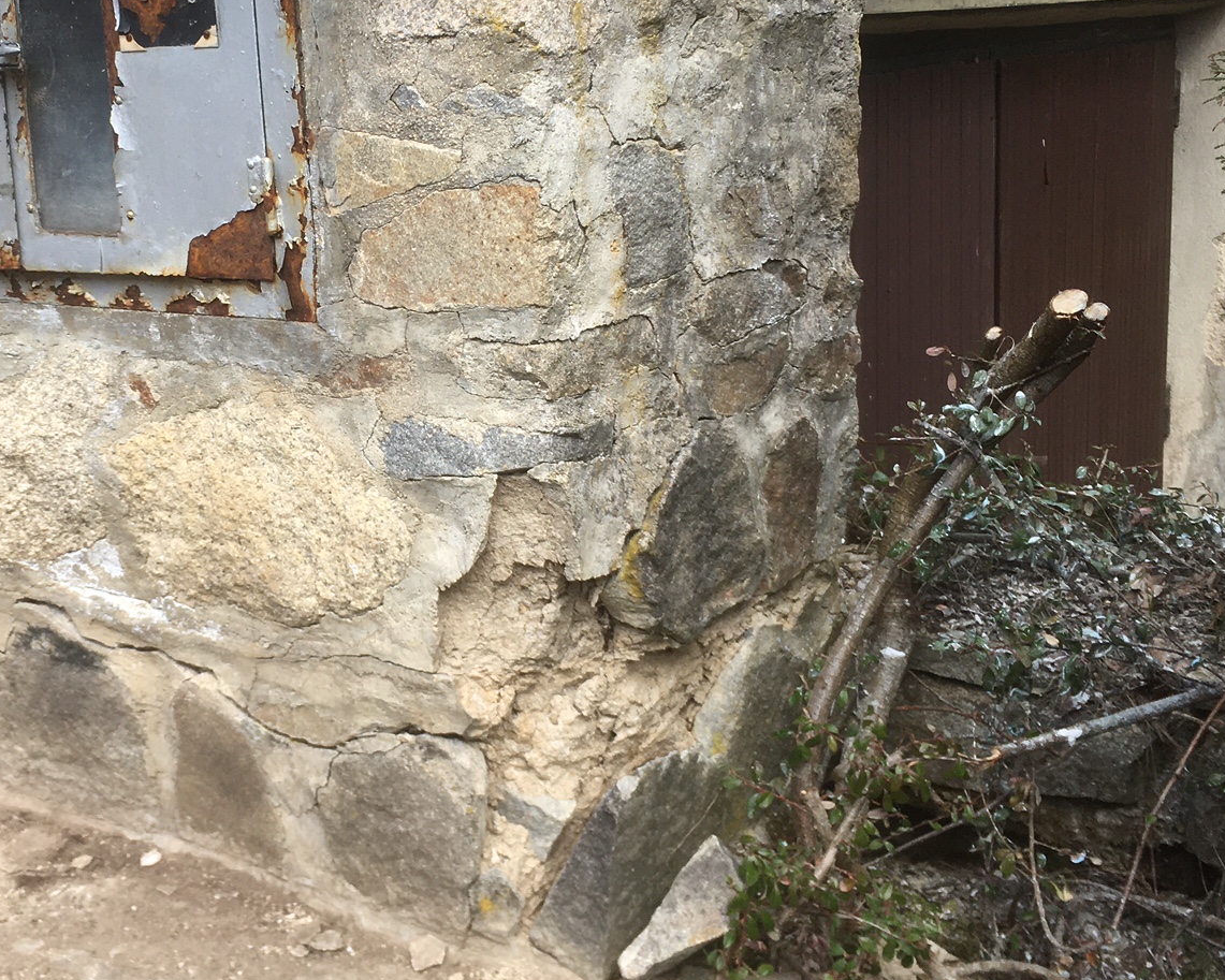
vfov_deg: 30.0
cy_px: 325
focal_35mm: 50
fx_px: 1813
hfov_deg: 36.7
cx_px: 352
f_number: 2.2
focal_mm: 4.15
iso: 25
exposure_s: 1/368
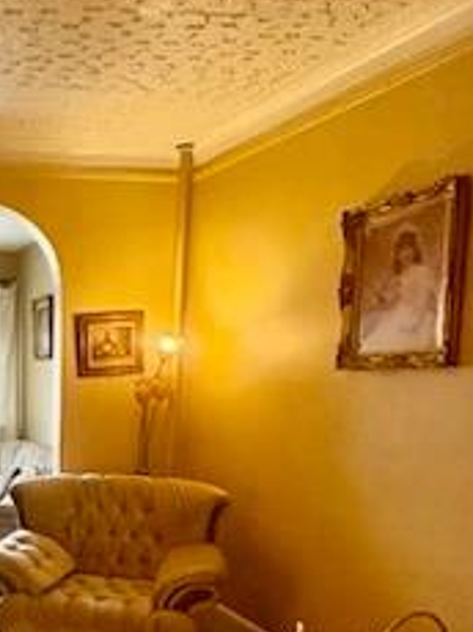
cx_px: -50
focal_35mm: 39
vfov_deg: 45.9
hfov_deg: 32.3
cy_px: 486
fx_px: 712
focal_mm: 2.22
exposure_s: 1/60
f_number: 2.2
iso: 500
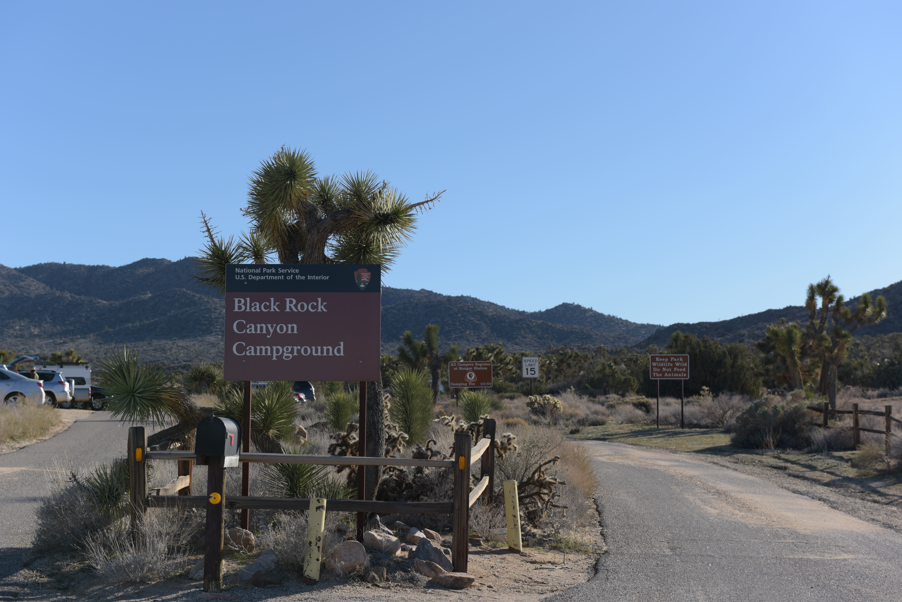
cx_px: 451
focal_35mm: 66
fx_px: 1654
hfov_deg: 30.5
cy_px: 301
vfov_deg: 20.6
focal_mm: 66
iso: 100
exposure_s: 1/320
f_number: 8
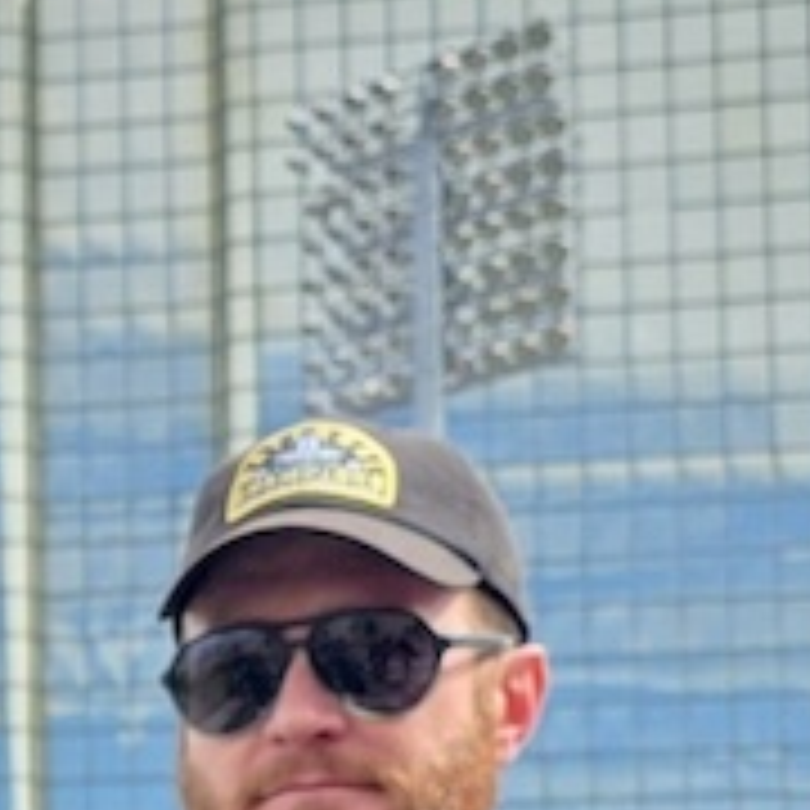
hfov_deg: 10.8
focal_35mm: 147
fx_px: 3892
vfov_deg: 11.4
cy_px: 1181
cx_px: -814
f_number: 1.7
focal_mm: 6.3
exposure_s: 1/4434
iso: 80
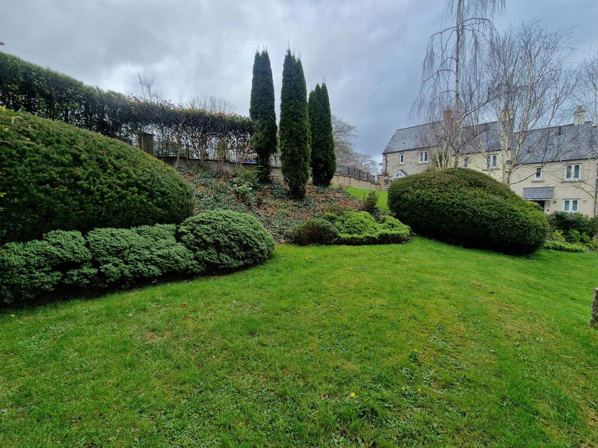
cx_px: 299
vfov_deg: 89.9
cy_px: 224
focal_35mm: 13
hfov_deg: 106.2
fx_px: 225
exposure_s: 1/706
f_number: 2.2
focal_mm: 2.2
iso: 50
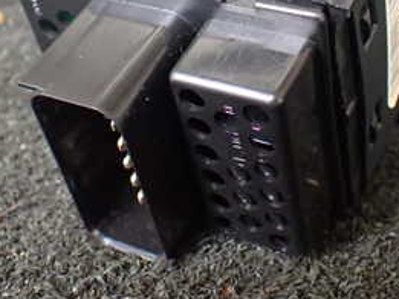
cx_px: 257
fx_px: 796
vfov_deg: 20.6
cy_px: -2
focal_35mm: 69
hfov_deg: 28.0
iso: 800
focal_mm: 5.4
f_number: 2.3
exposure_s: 1/100
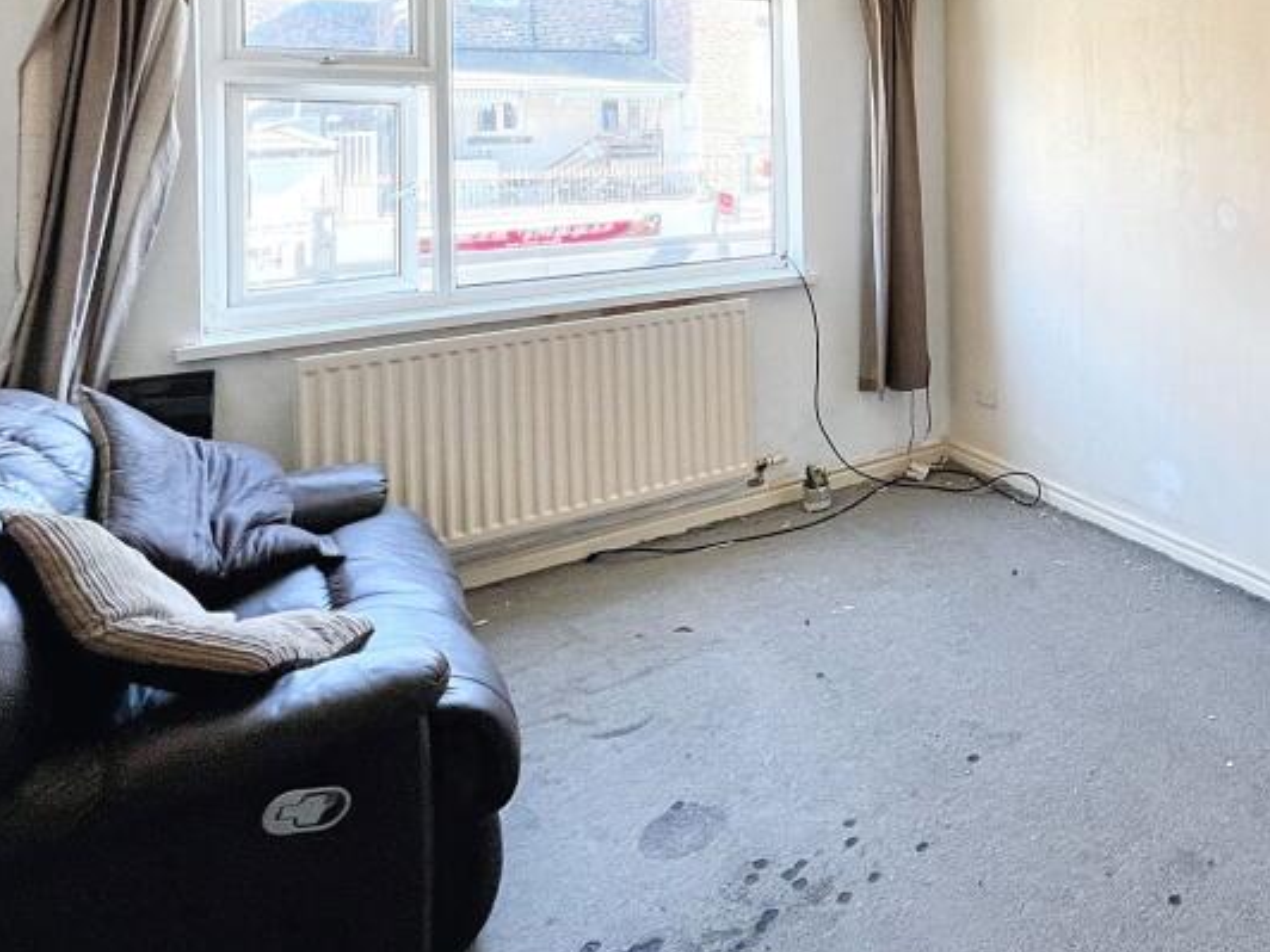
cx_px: 1122
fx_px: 917
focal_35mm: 25
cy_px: 136
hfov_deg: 59.9
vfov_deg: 50.1
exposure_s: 1/100
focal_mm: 1.6
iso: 80
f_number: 1.8
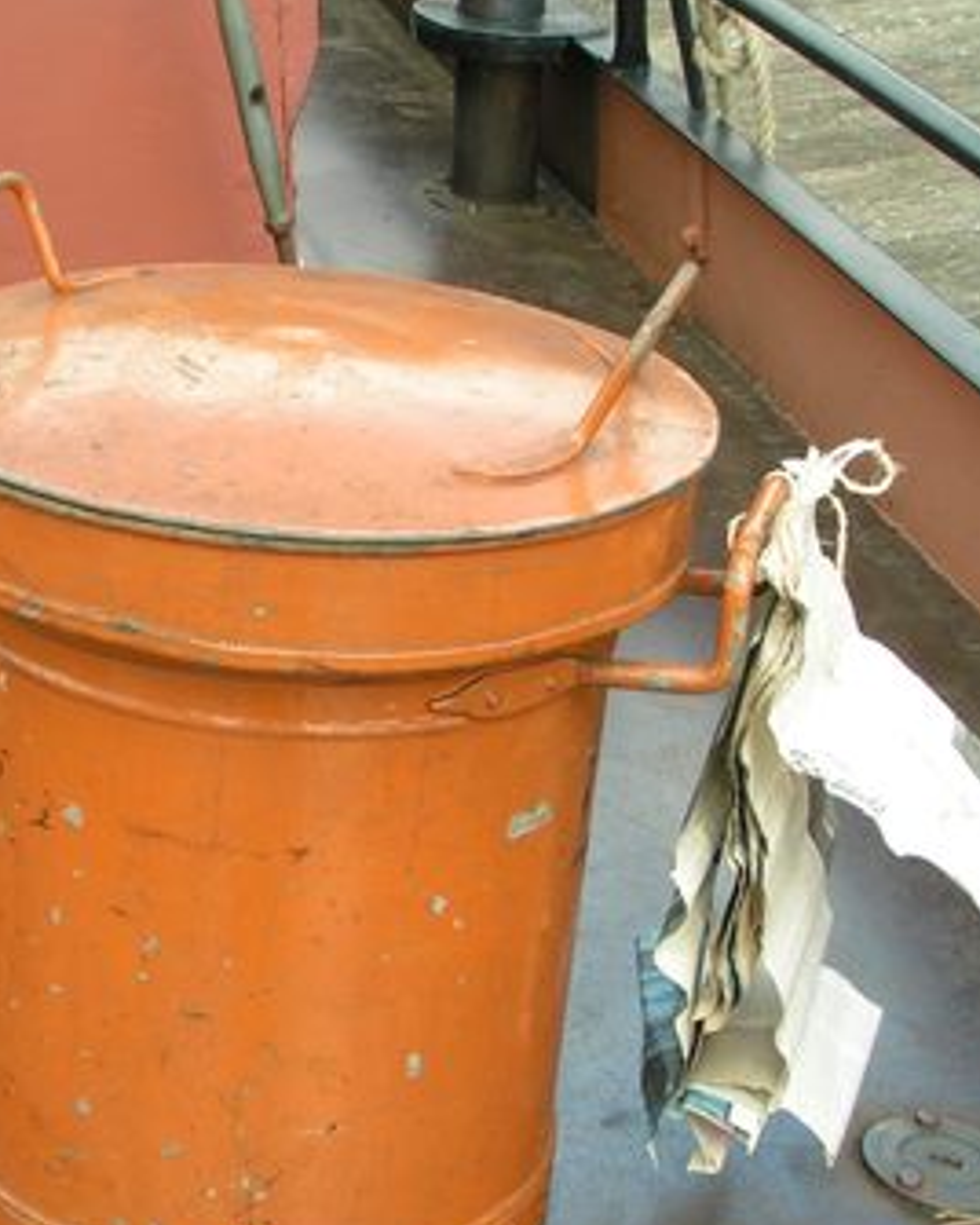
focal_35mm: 75
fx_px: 2719
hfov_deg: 20.3
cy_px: 777
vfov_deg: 25.3
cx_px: 313
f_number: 5
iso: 50
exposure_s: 1/125
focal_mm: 8
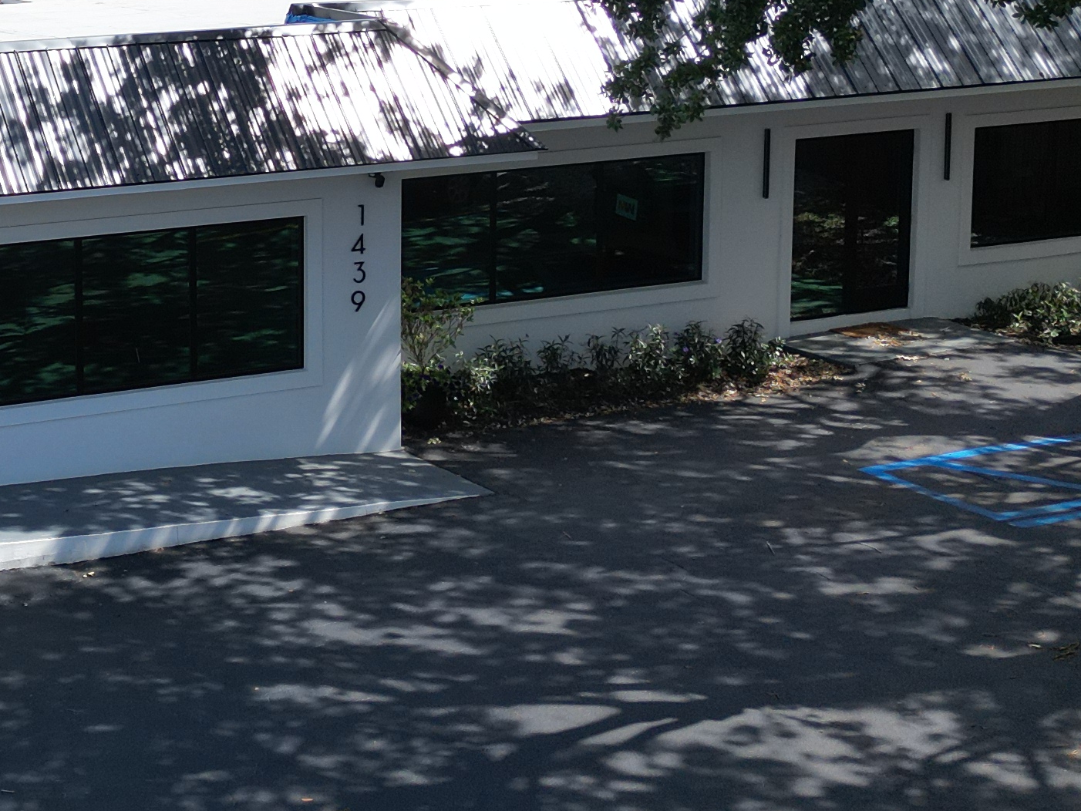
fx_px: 2155
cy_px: 118
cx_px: -12
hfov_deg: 26.6
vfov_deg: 21.0
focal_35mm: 69
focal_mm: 6.72
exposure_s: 1/2000
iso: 100
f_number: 1.7
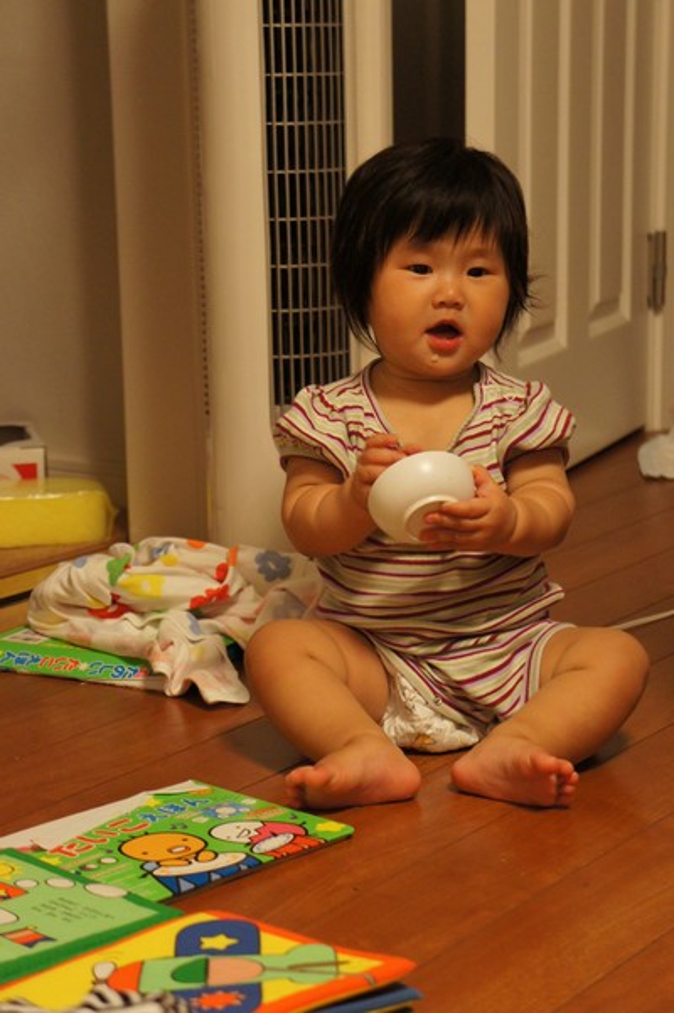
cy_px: 506
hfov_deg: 16.5
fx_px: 2319
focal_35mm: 82
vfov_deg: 24.6
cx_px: 337
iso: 1600
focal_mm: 55
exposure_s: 1/40
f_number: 5.6
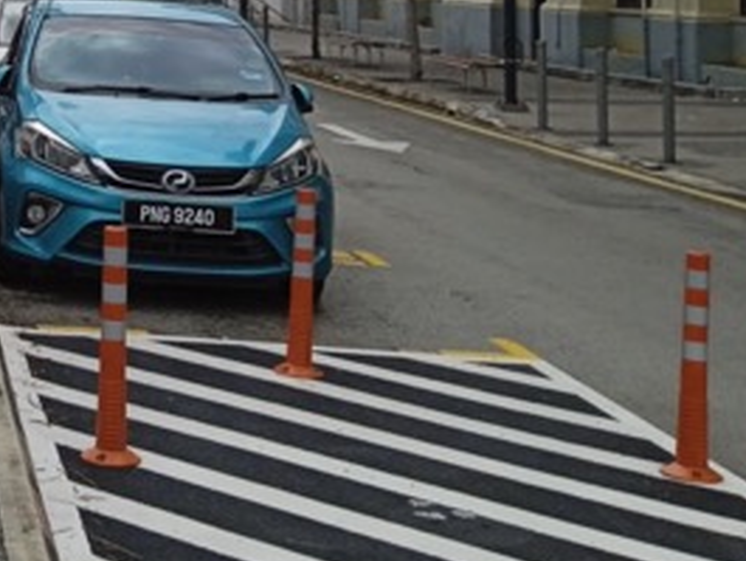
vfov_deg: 17.3
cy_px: -124
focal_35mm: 81
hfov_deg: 22.5
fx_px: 1746
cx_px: -104
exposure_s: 1/1513
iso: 112
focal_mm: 3.43
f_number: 2.2
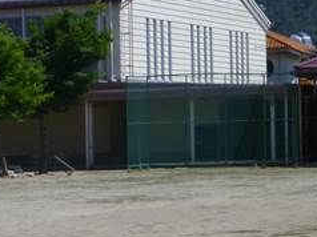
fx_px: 2031
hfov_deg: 8.7
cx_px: -190
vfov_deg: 6.6
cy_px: 280
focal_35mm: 222
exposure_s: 1/500
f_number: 5.3
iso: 100
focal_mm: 11.7
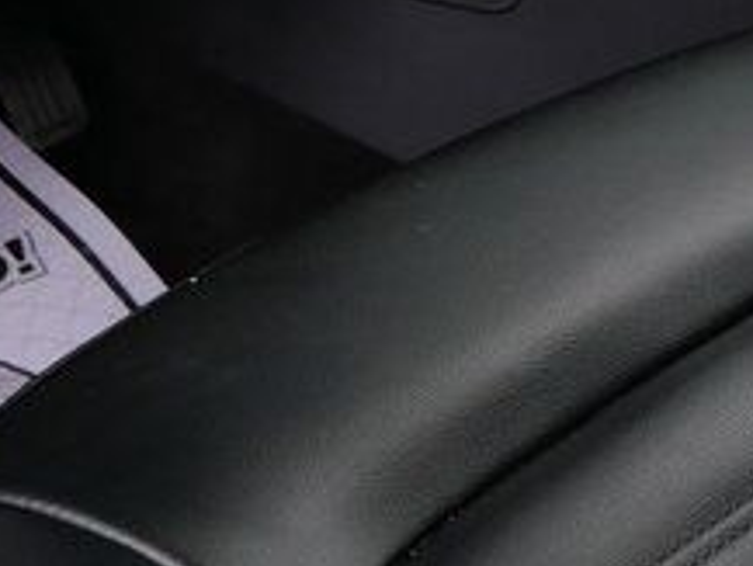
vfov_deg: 11.5
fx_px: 2459
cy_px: -646
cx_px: 576
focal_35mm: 113
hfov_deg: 17.3
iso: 200
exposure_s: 1/60
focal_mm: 12
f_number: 3.5
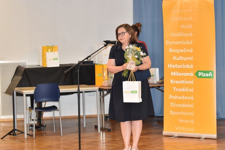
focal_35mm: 101
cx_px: 127
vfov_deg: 13.6
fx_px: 629
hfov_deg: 20.3
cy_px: 70
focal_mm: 55
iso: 1100
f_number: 5.6
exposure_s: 1/100
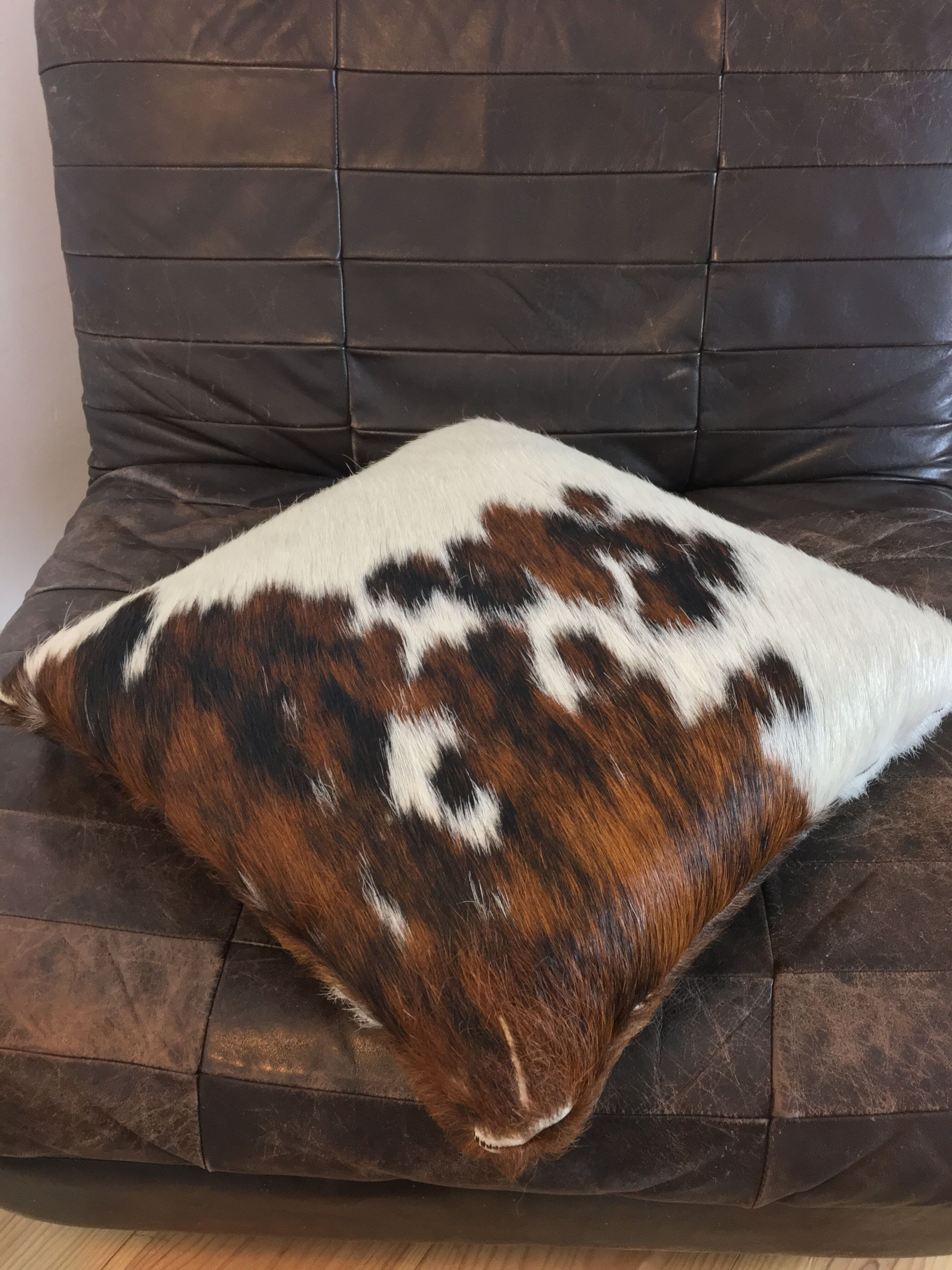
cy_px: 635
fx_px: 1063
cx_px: 476
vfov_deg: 61.7
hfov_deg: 48.2
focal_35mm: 29
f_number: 2.2
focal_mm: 4.15
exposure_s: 1/33
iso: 200
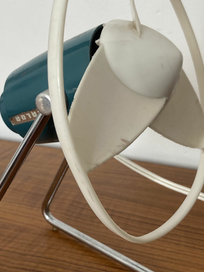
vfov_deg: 34.9
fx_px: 432
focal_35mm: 55
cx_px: 92
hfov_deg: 26.5
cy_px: 120
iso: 50
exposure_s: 1/121
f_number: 1.8
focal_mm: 3.99
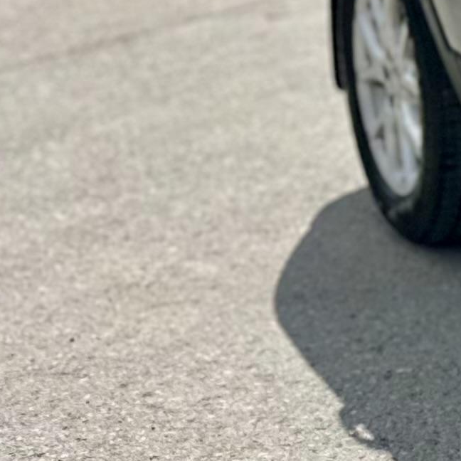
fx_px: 1989
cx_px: 1371
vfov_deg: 13.1
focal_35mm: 132
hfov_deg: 10.0
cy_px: 64
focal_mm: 6.86
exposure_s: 1/9709
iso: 80
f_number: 1.78
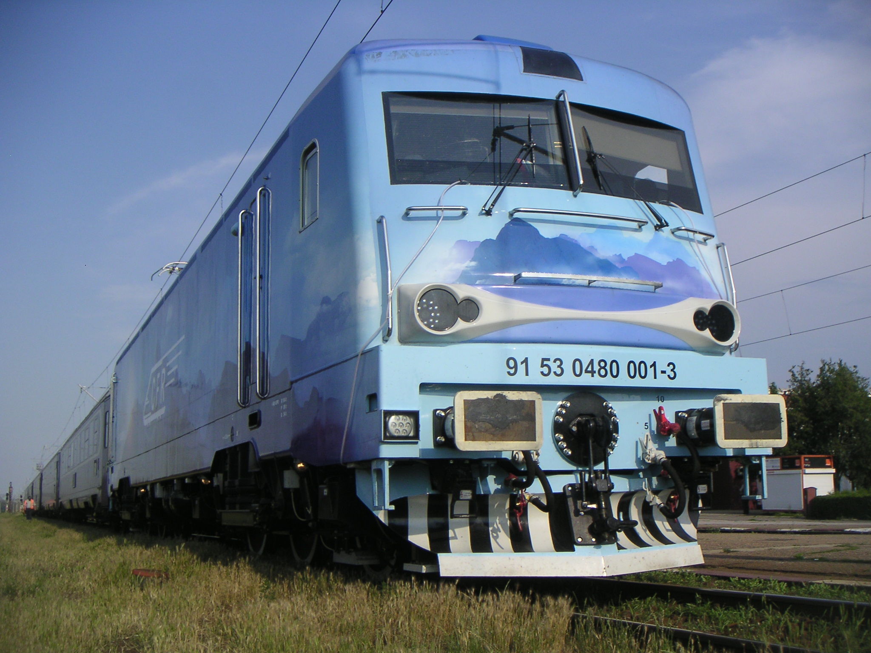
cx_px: 436
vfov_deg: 34.3
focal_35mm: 42
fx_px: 1057
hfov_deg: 44.8
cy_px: 326
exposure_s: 1/180
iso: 50
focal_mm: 6.5
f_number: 6.7
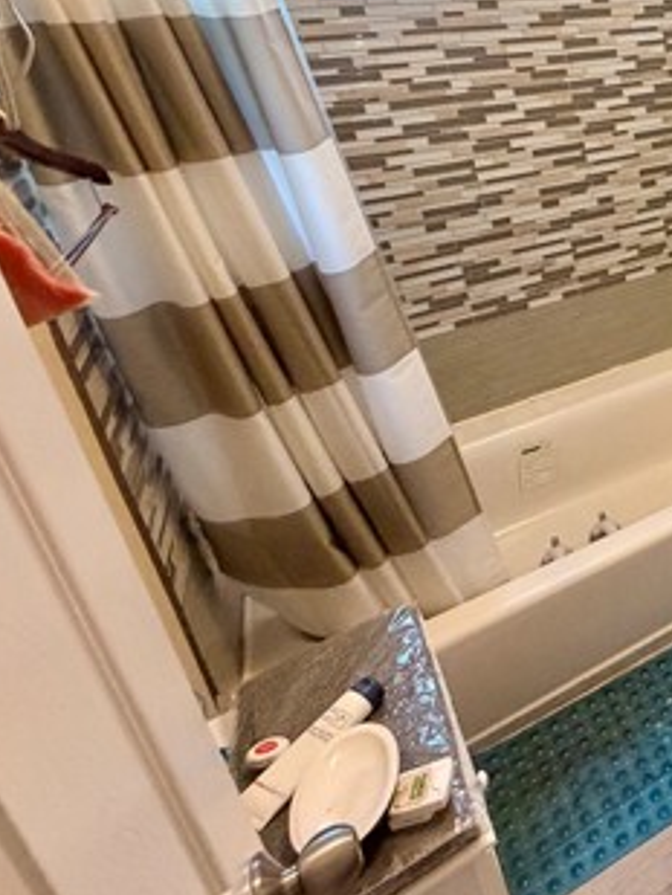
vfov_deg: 58.6
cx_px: 881
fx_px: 750
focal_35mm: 29
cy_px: 229
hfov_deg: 34.0
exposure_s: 1/60
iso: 320
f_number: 2.2
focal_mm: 2.22
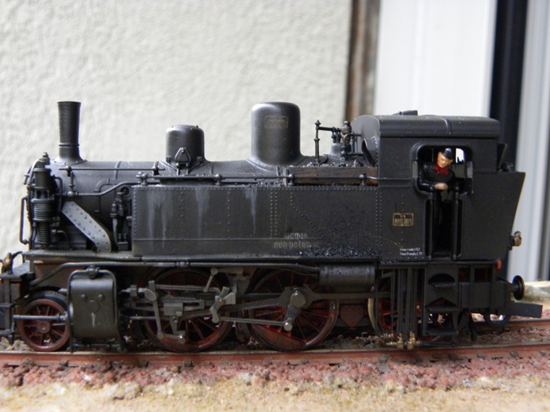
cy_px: 206
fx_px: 588
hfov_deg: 50.1
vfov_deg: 38.7
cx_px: 275
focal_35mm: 37
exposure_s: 1/60
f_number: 3.2
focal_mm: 6.6
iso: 310
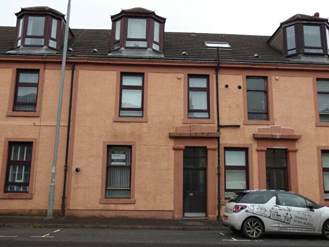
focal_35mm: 32
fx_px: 304
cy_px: 124
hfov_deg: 56.8
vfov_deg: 44.2
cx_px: 165
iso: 80
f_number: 3.3
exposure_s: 1/60
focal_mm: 5.5
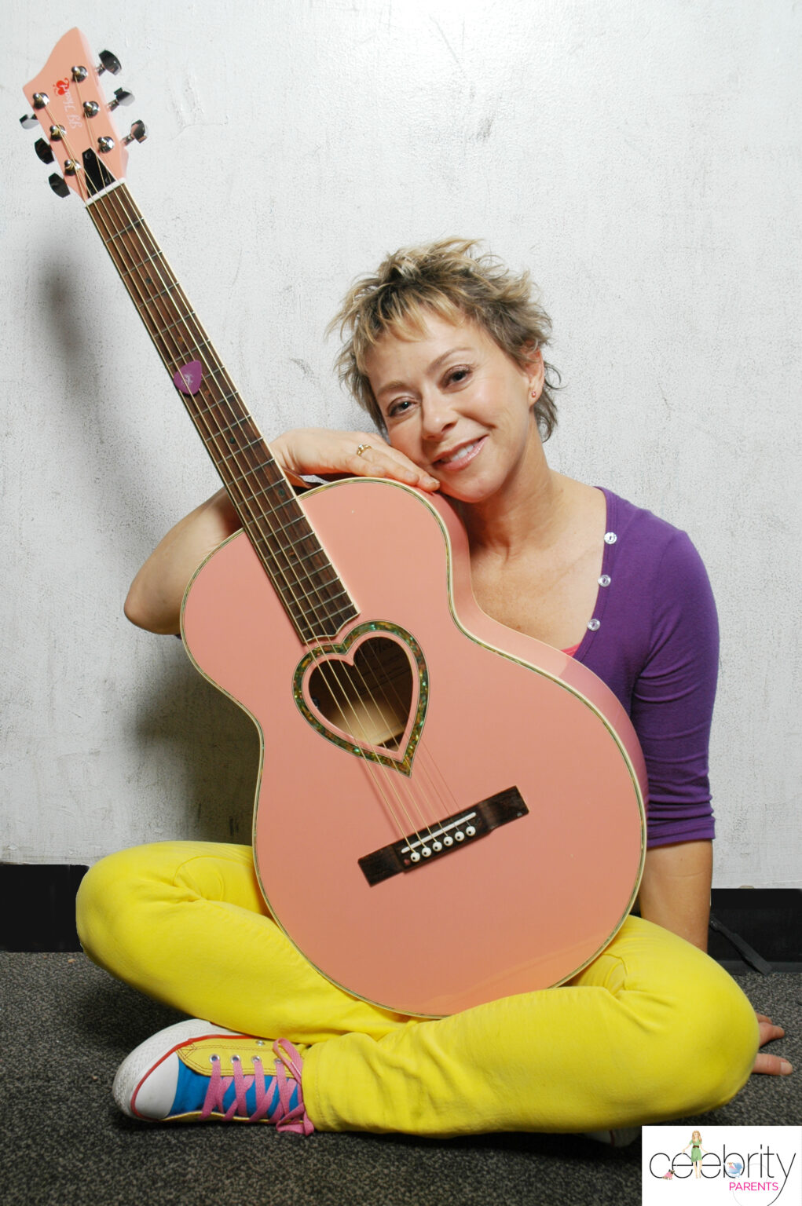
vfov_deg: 48.0
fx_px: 1356
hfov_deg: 32.9
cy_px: 603
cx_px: 401
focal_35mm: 40
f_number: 8
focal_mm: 27
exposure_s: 1/100
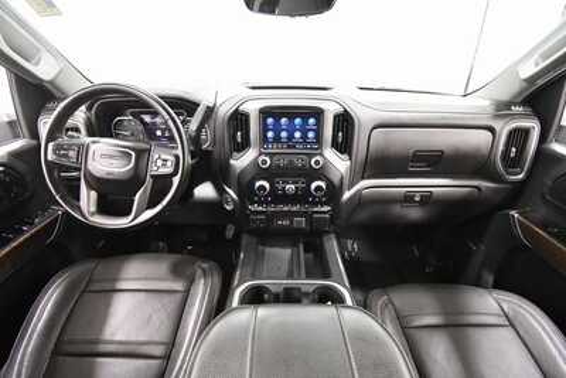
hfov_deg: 100.4
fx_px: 236
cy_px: 189
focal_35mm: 15
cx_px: 283
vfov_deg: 77.4
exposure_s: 1/60
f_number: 4.5
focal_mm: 10
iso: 4000
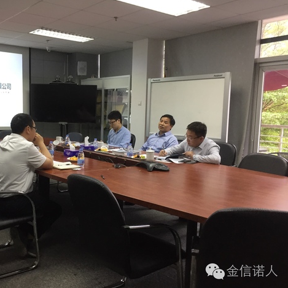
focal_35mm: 35
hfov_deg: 46.4
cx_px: 95
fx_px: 329
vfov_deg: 47.2
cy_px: 144
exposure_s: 1/33
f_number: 2.2
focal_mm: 4.15
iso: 64
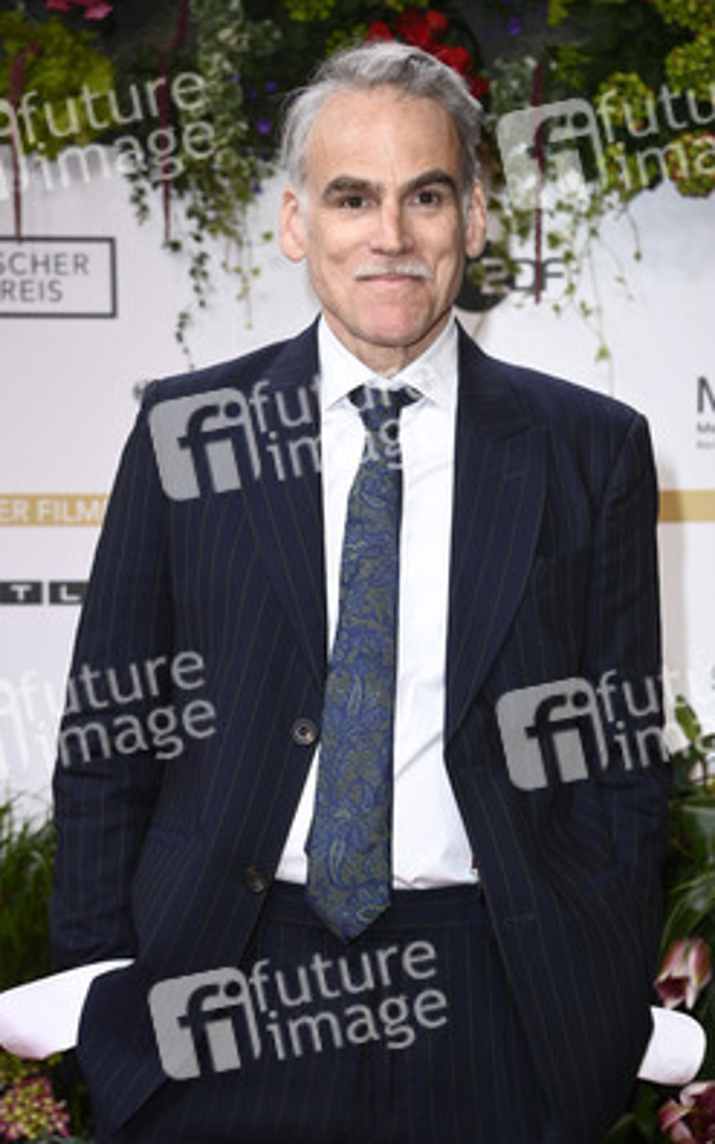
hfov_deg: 13.0
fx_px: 3148
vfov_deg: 20.6
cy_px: 576
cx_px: 382
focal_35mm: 101
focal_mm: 98
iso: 500
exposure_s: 1/200
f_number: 5.6
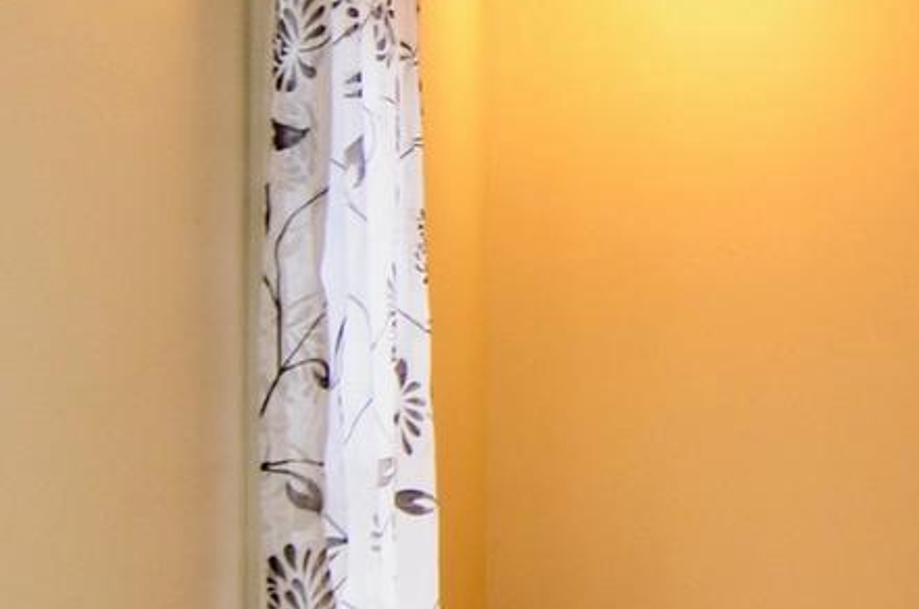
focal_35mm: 167
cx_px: 867
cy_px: 154
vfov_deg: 8.2
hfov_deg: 12.2
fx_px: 4254
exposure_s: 1/60
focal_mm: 24
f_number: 4
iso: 560
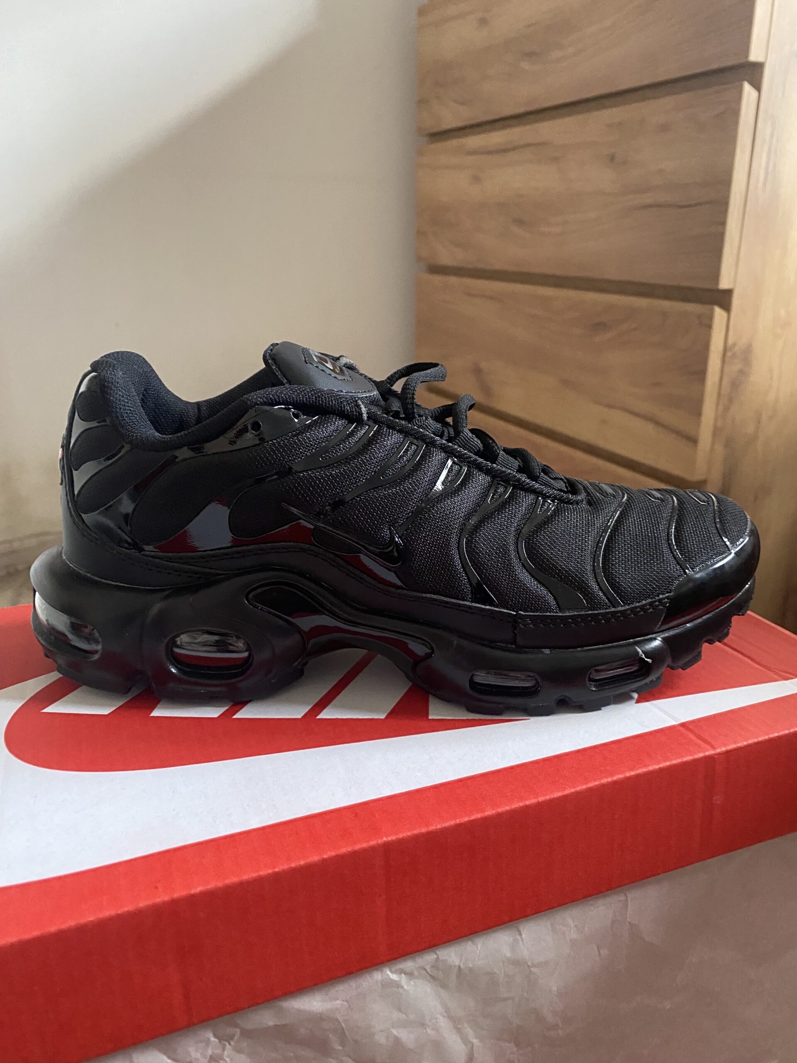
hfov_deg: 53.1
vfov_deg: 67.3
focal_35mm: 26
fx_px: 798
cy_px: 532
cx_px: 398
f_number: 1.8
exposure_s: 1/46
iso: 500
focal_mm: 4.25
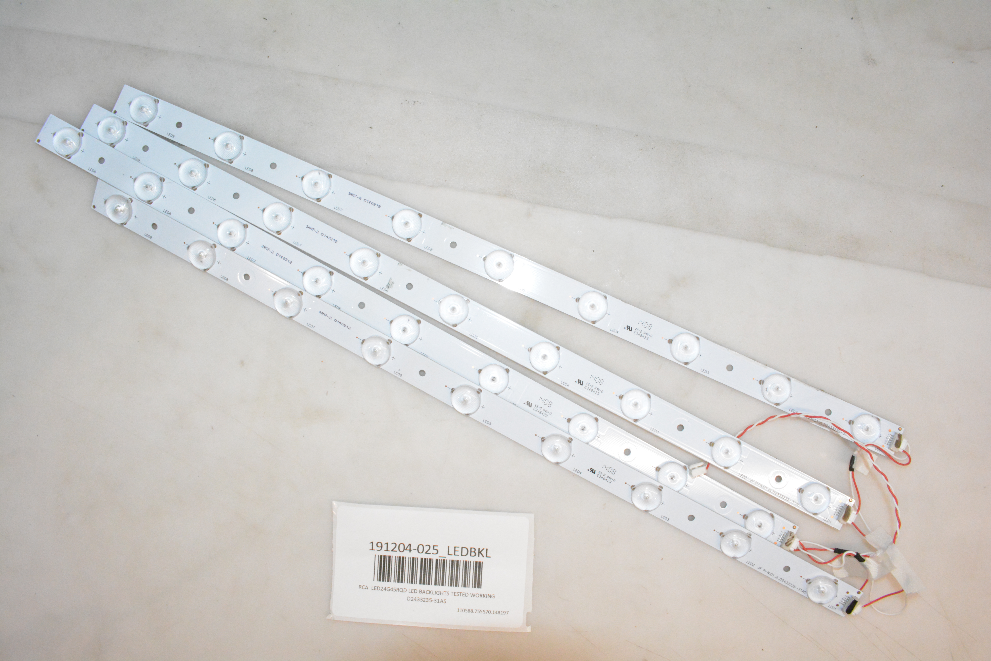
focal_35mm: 27
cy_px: 330
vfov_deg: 47.9
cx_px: 496
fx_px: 743
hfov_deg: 67.4
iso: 6400
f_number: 22
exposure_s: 1/100
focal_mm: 18
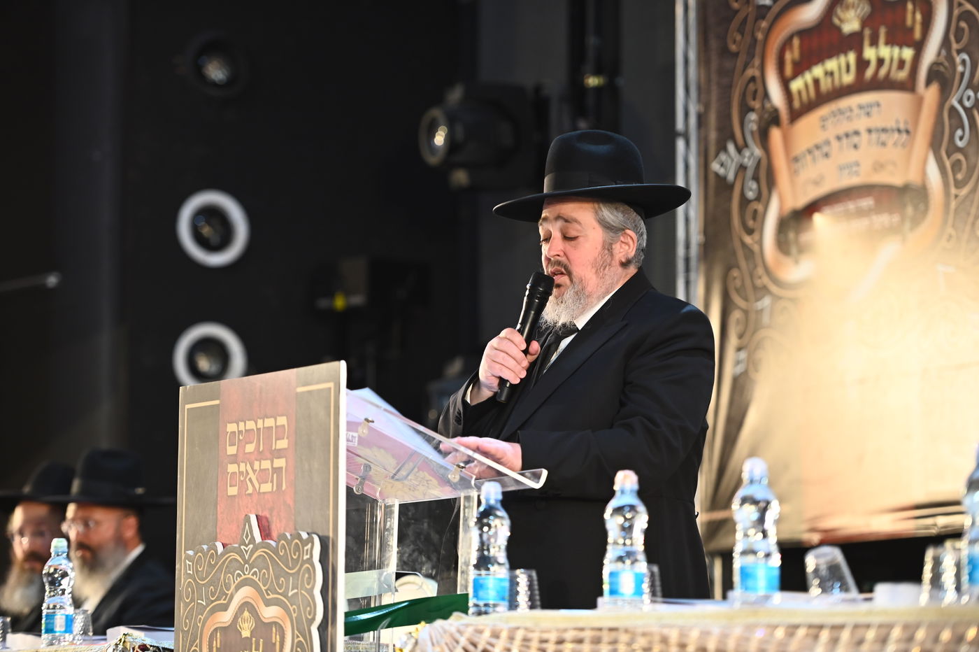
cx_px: 490
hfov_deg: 14.7
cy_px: 326
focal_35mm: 140
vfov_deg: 9.8
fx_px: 3805
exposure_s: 1/80
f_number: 3.2
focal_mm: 140
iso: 1600
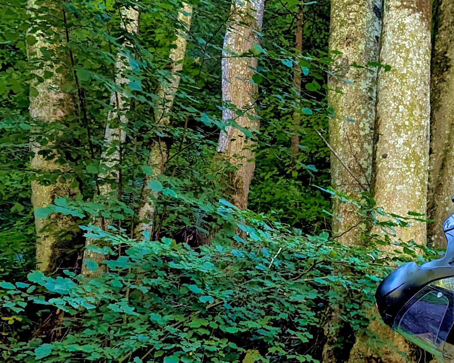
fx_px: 941
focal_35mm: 70
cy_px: 226
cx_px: 539
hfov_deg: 24.6
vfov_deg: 21.8
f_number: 1.85
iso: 700
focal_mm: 6.81
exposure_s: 1/678
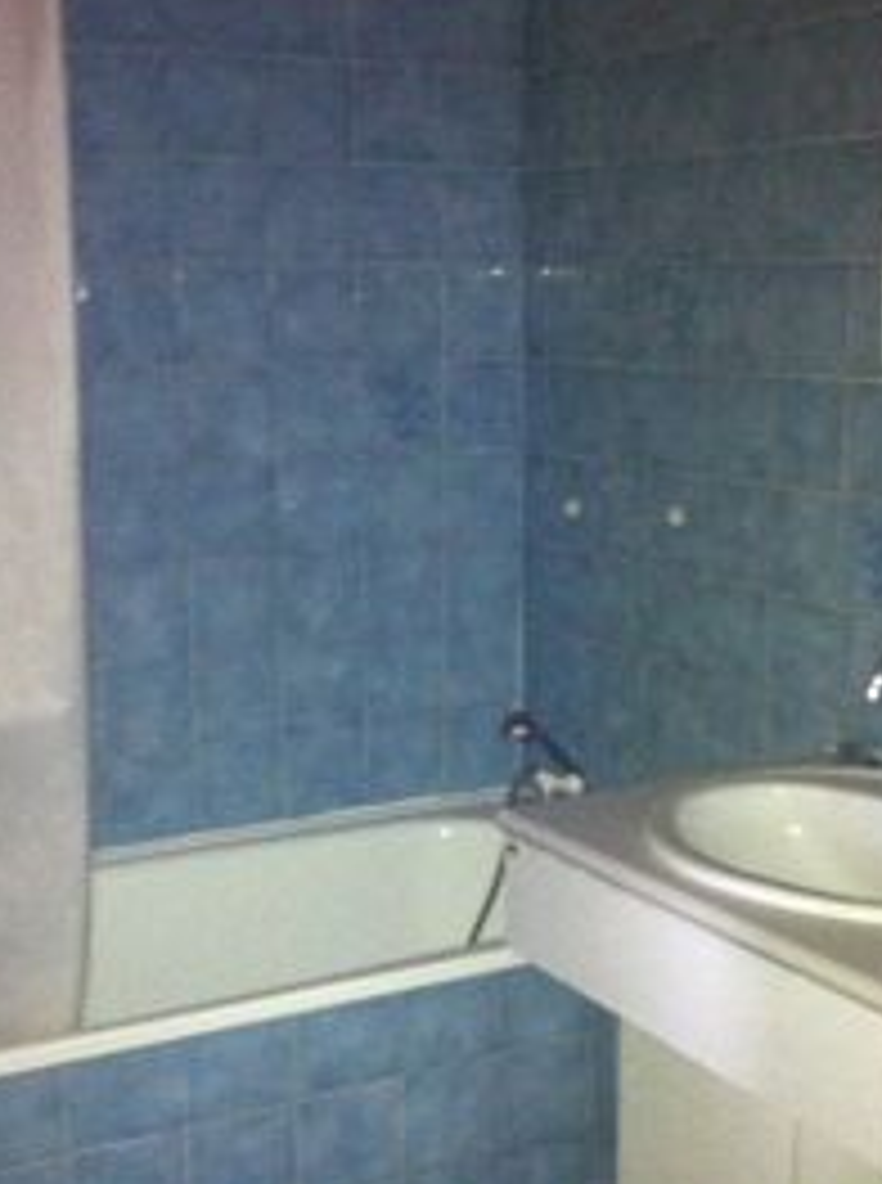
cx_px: 477
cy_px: 698
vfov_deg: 33.8
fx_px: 1944
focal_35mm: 57
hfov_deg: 25.6
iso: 640
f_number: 2.8
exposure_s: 1/15
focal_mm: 3.85
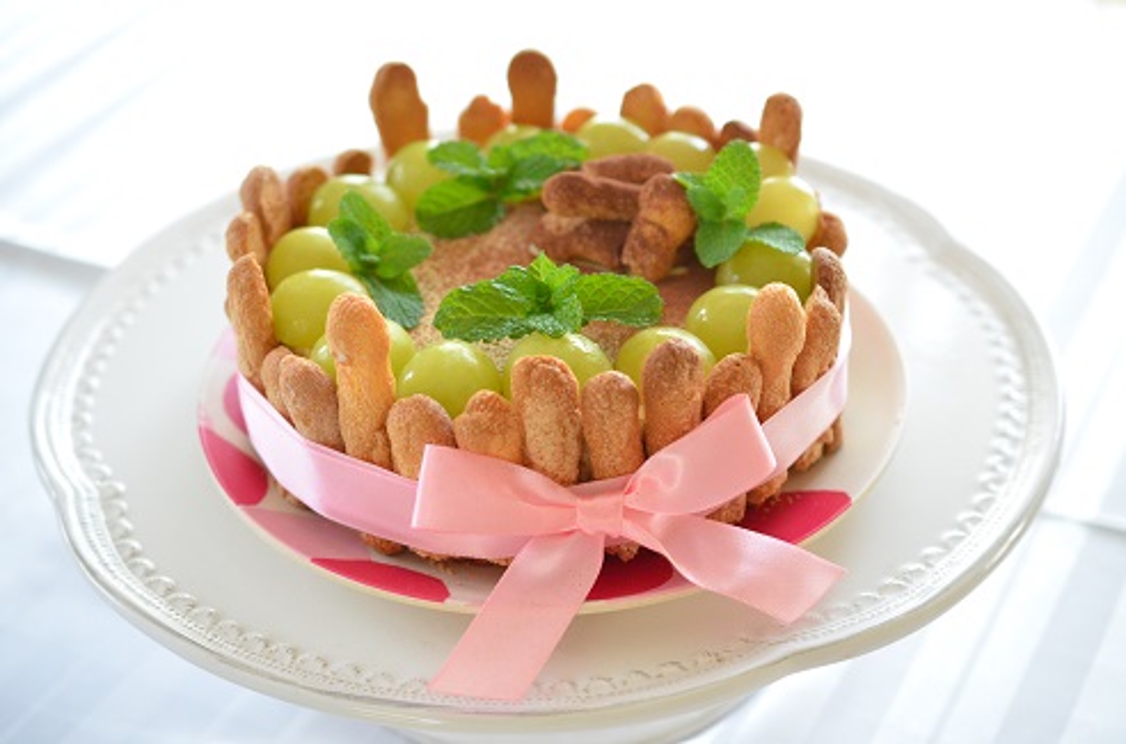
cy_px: 372
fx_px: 1871
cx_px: 563
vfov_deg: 22.5
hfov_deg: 33.5
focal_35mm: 60
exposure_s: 1/60
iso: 1600
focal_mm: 40
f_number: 3.2
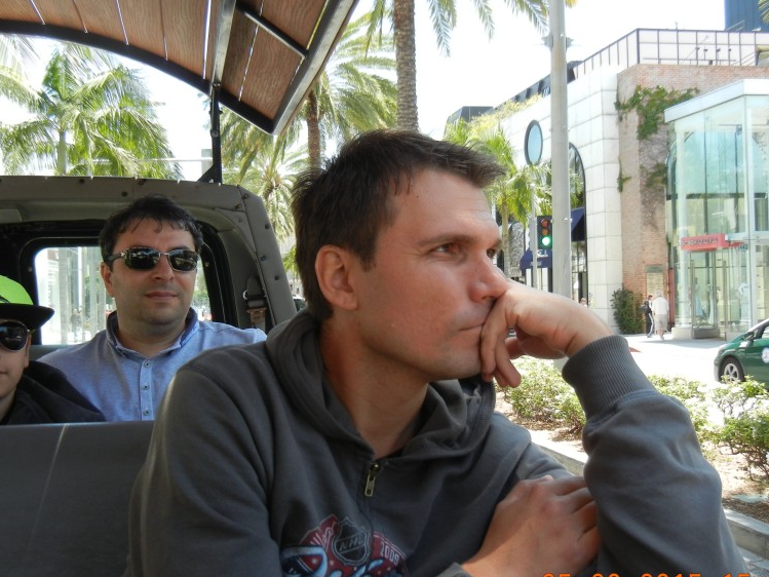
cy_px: 274
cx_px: 339
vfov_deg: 35.1
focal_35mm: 41
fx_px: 911
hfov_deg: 45.7
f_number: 3.5
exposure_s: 1/258
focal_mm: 5.4
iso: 160
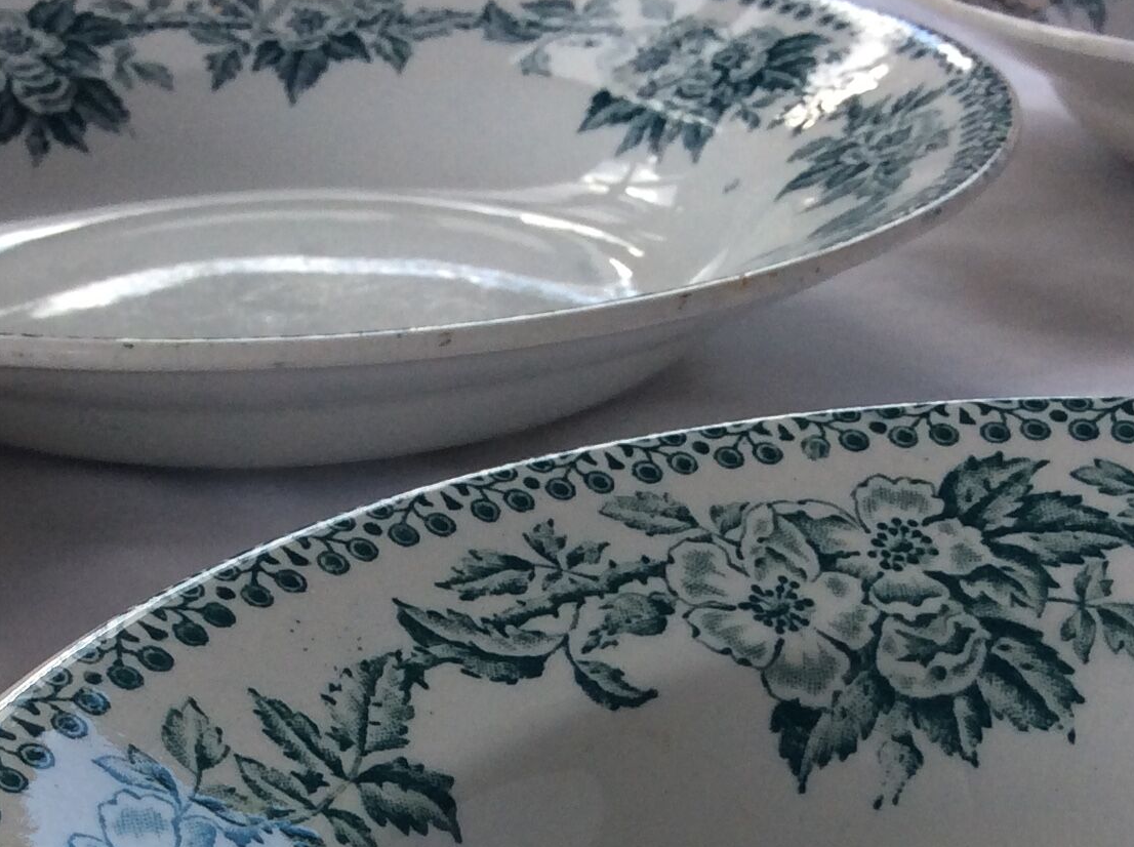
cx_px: 489
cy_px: 940
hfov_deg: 26.0
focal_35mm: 75
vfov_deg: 18.8
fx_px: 2453
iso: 32
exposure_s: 1/147
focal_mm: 3.3
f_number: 2.4
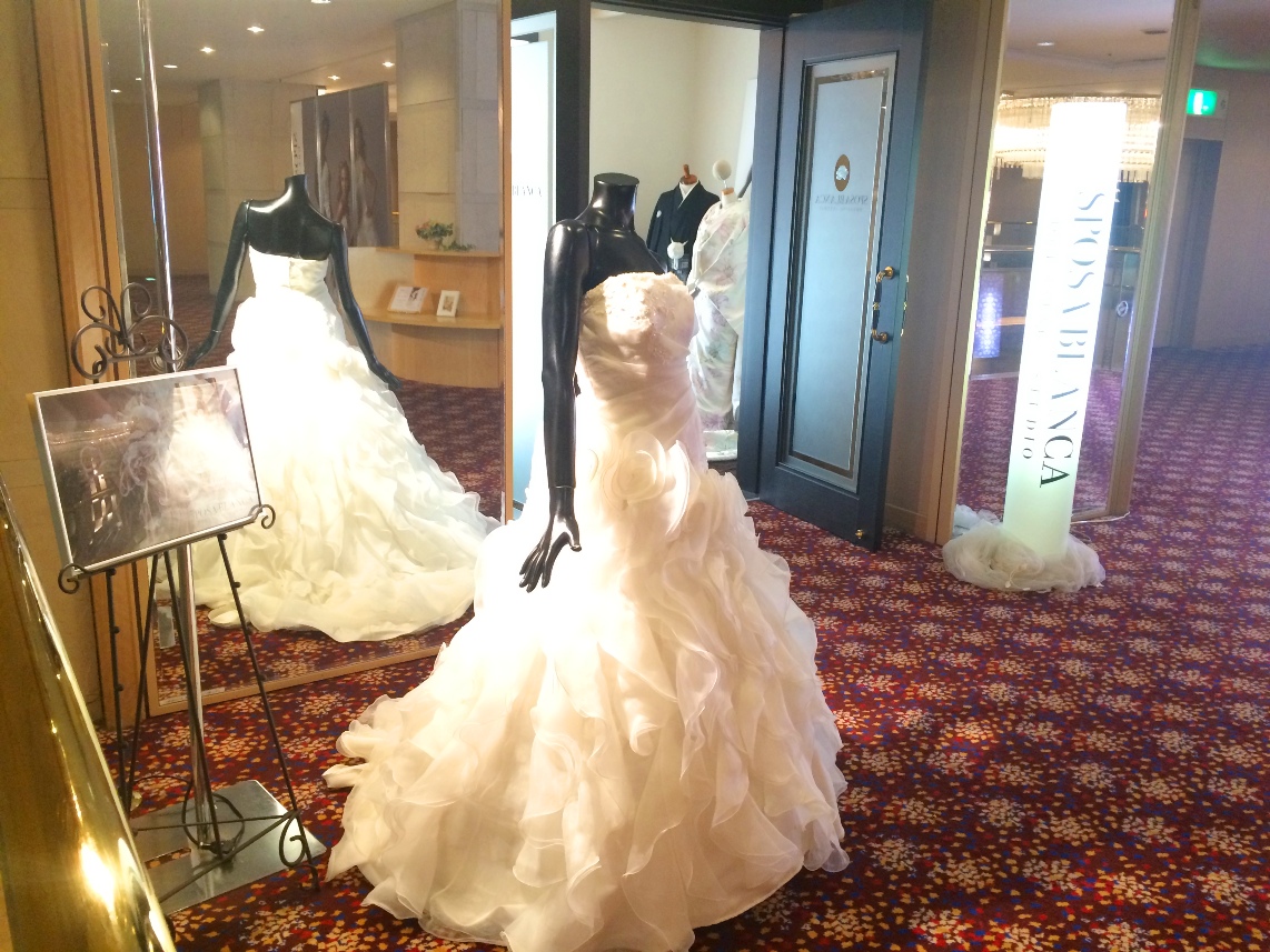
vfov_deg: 48.2
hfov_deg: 61.6
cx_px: 635
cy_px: 476
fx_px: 1064
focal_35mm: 29
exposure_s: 1/30
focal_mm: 4.15
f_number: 2.2
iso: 200
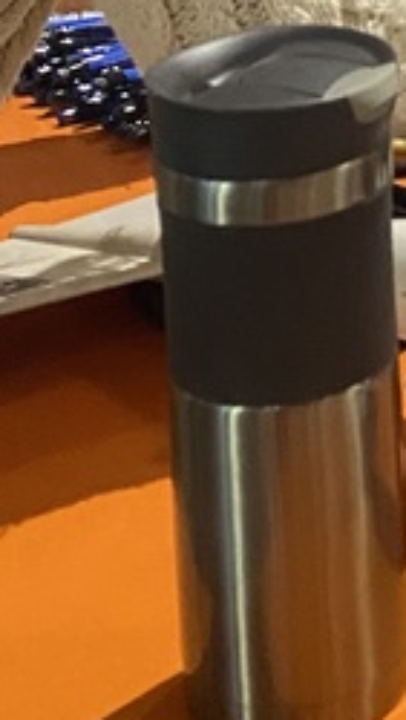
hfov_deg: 10.0
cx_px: 674
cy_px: -472
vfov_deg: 16.3
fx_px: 2216
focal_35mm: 116
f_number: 1.8
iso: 500
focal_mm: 4.25
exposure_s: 1/40
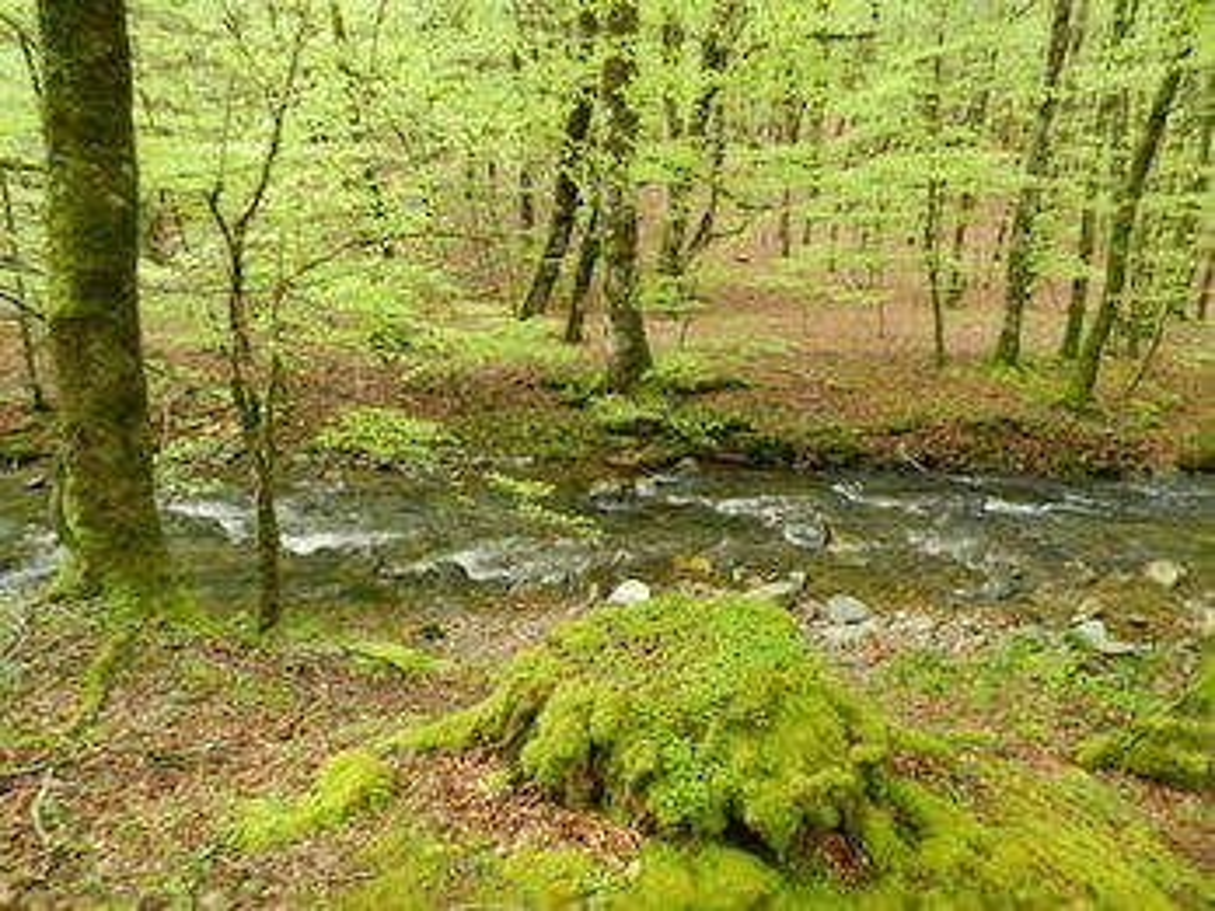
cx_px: 608
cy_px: 456
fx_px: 807
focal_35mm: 23
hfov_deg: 73.9
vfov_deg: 58.9
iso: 160
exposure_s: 1/100
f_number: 3.4
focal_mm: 4
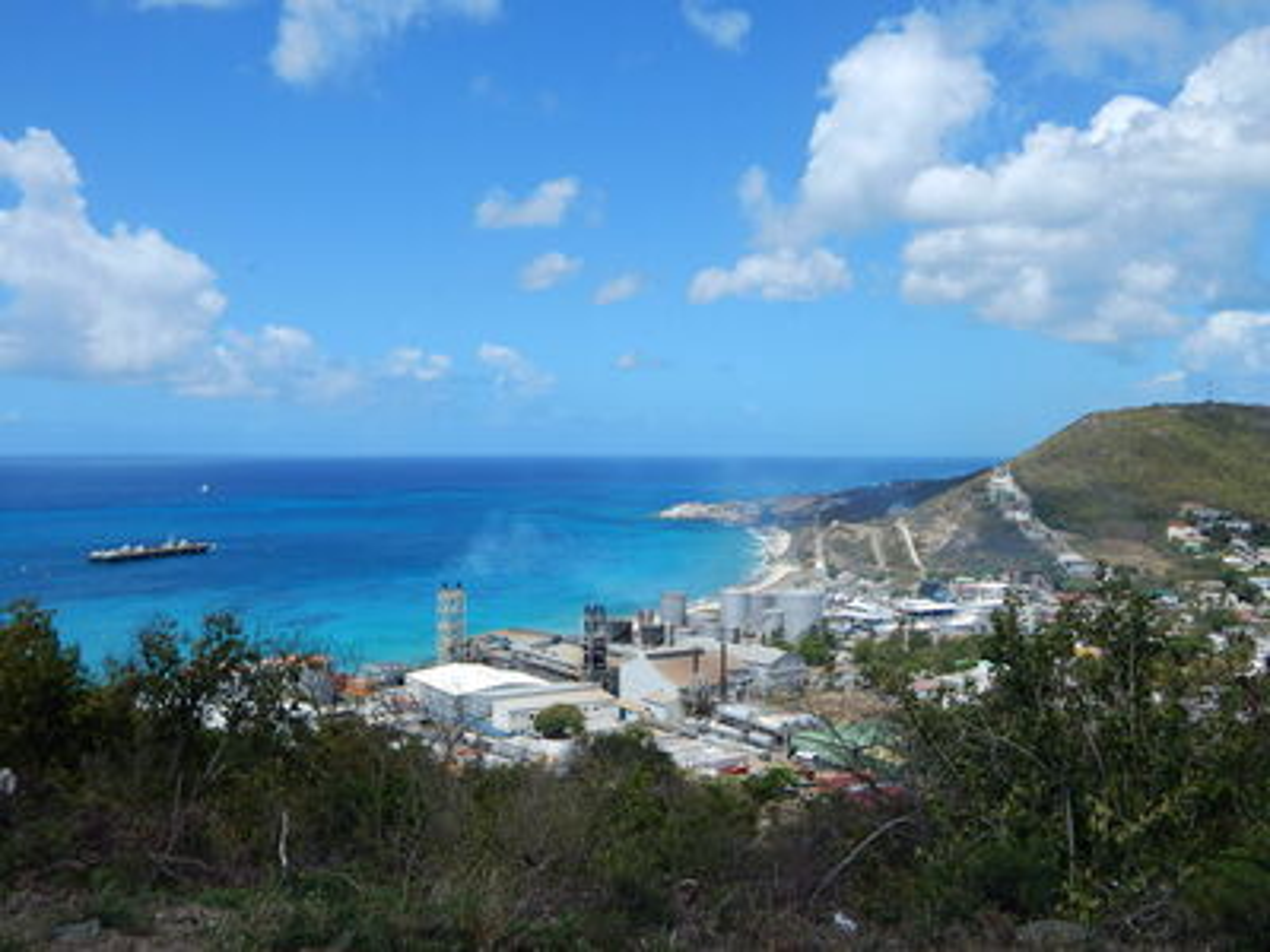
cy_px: 476
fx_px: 1247
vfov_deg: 41.8
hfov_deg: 54.0
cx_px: 635
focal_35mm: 34
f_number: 6.7
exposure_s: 1/500
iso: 125
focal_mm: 6.1
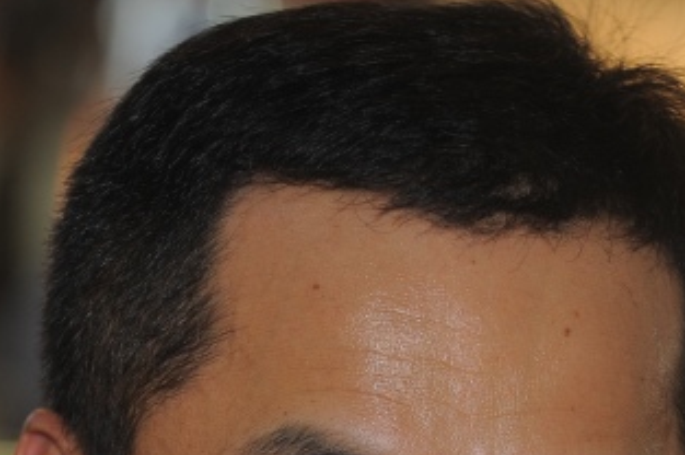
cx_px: 584
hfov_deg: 6.2
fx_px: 6349
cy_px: 638
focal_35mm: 334
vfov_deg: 4.1
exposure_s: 1/100
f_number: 4.5
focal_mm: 102
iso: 400
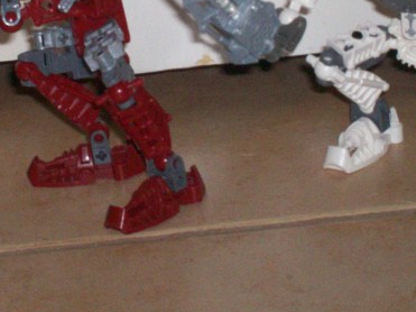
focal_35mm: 118
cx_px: 144
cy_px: 6
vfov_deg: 12.4
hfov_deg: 16.7
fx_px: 1418
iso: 140
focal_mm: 6
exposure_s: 1/60
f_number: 4.5
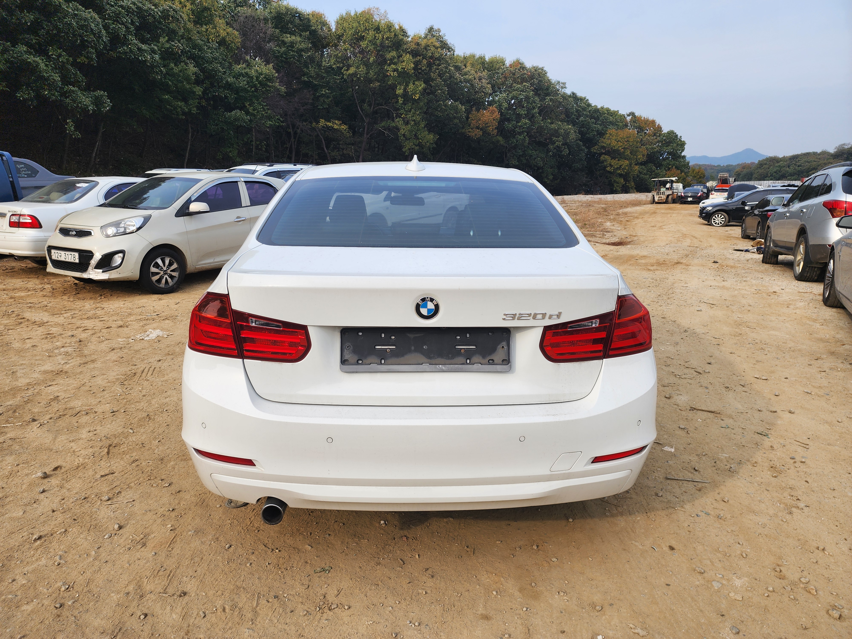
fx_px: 566
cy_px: 320
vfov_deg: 58.9
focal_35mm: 23
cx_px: 426
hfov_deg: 73.9
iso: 12
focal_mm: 6.4
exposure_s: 1/550
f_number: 1.8
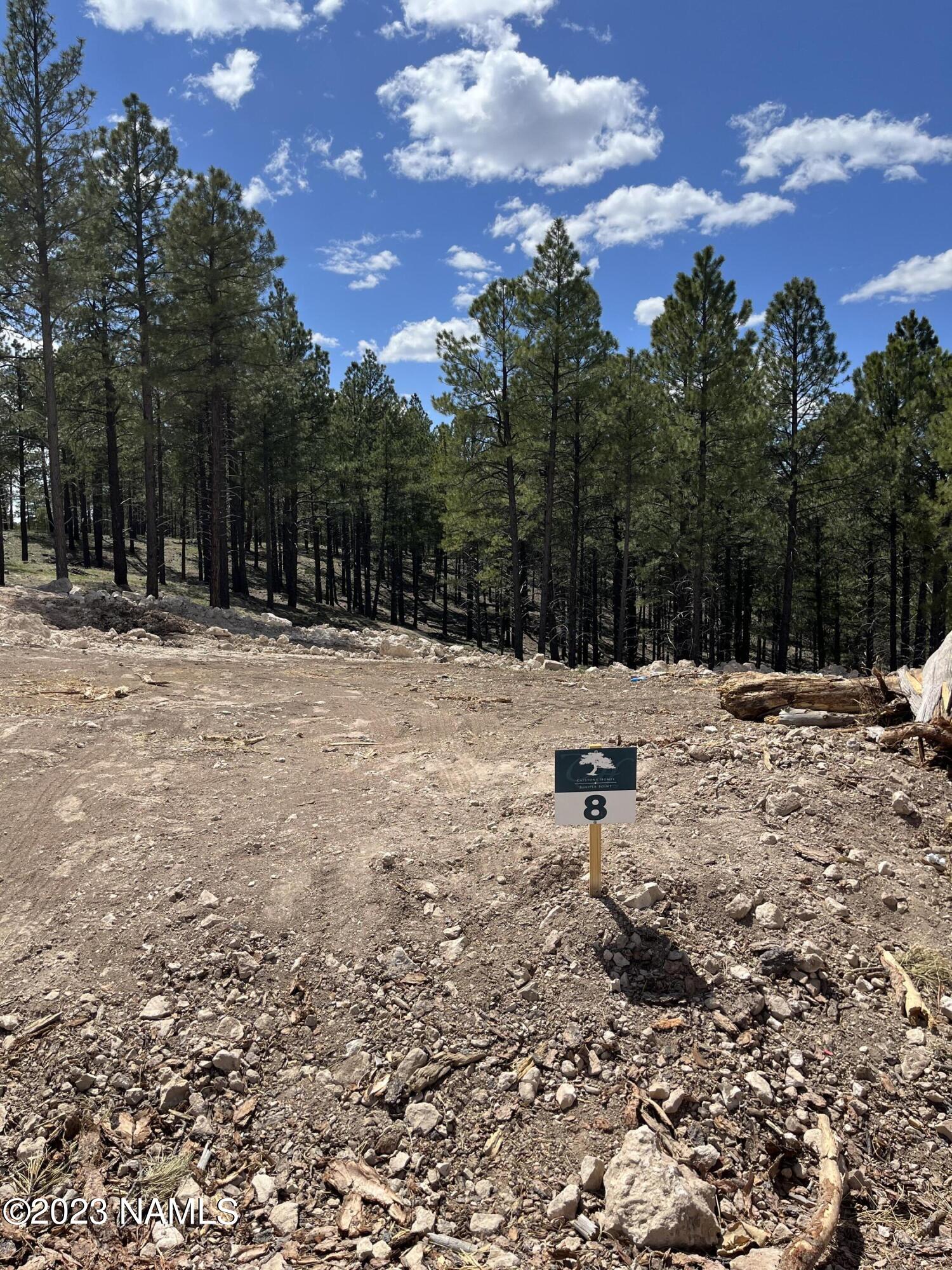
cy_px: 635
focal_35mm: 26
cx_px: 476
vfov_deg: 67.3
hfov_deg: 53.1
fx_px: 953
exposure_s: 1/4149
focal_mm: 5.1
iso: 50
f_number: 1.6
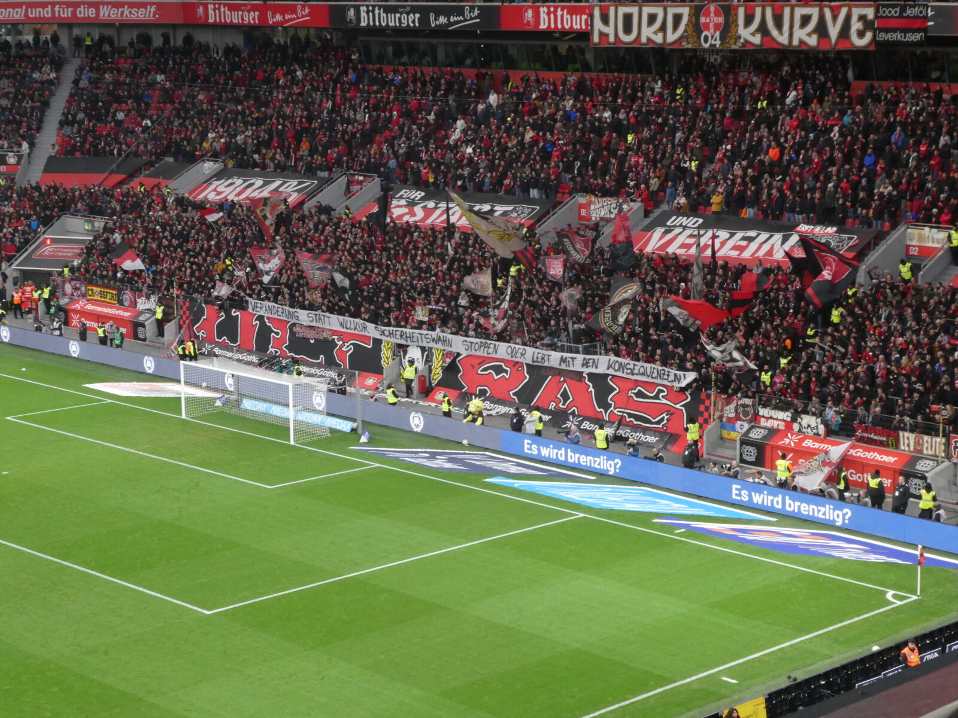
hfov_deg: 27.8
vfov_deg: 21.0
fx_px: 1937
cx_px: 479
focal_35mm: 70
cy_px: 359
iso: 320
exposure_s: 1/80
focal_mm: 12.5
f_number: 4.5
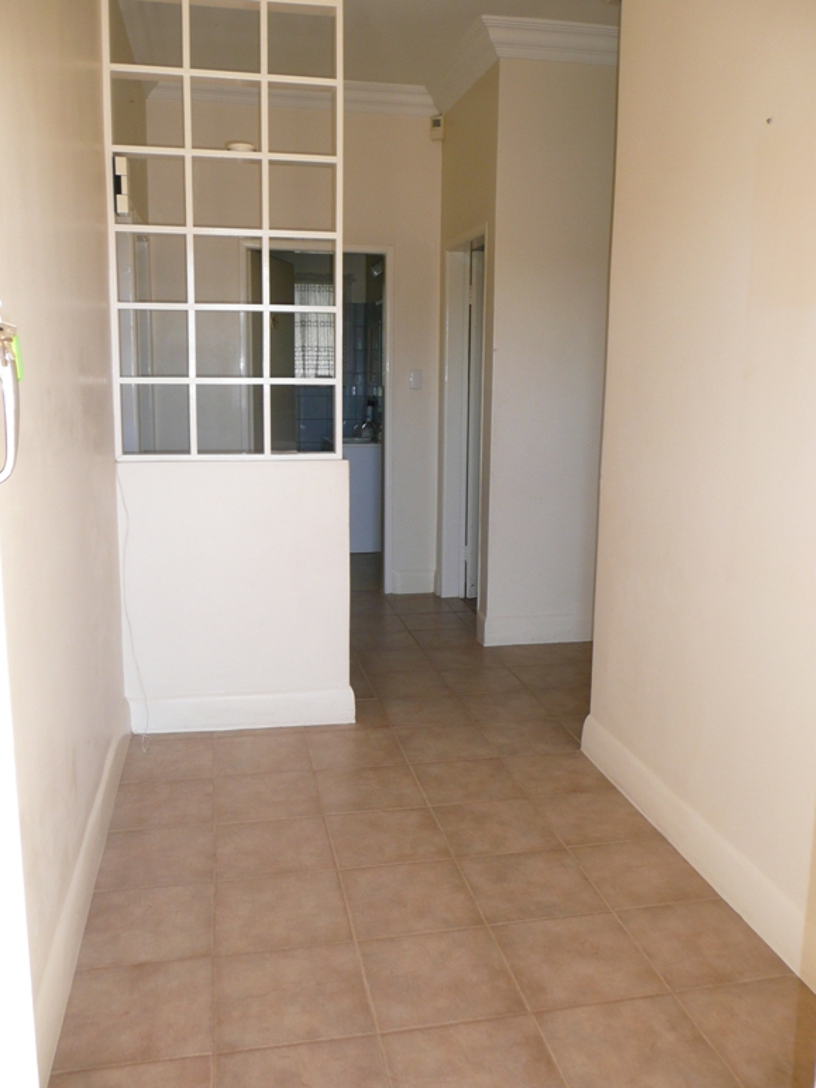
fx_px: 911
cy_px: 527
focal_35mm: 29
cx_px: 397
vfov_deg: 61.6
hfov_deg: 48.2
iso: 100
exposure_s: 1/40
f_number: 3.3
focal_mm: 4.6
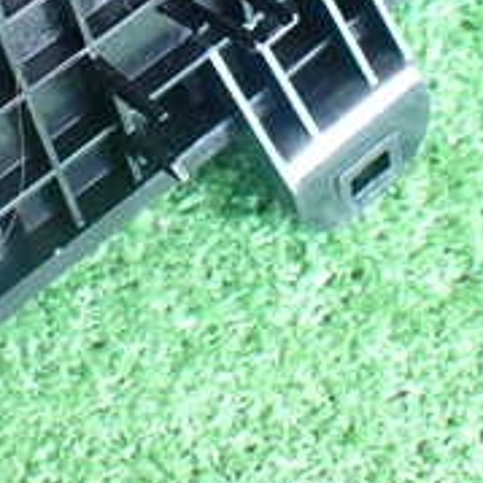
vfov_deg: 18.8
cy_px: -35
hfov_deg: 19.4
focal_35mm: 89
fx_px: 1405
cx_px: 113
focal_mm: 5.4
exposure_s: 1/40
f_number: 2.3
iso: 800
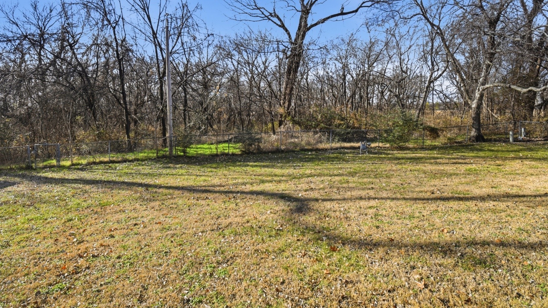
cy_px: 120
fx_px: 262
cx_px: 258
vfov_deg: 60.4
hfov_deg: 92.6
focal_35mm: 18
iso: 250
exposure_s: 1/1250
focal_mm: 10
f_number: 13
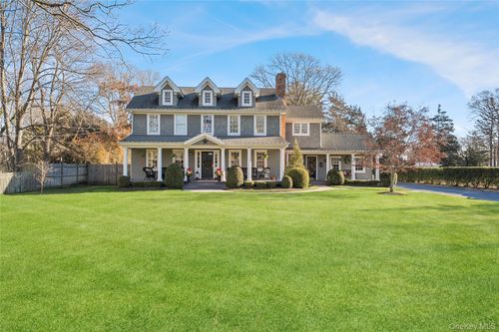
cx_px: 250
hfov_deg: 73.8
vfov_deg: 53.1
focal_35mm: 24
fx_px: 333
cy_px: 166
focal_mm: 24
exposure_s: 1/50
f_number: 8
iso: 400
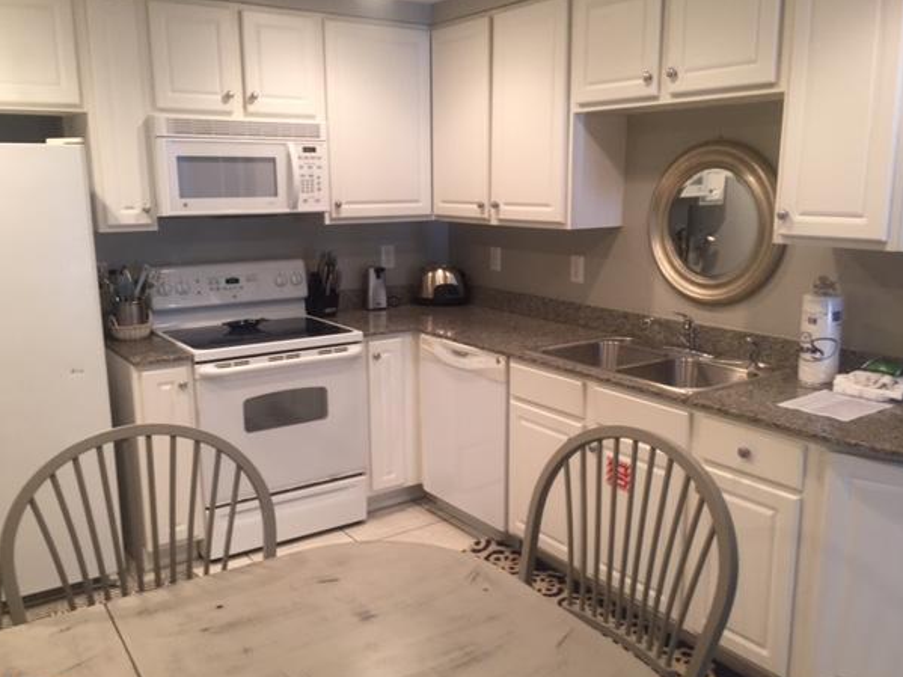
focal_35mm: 31
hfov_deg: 58.3
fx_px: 809
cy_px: 356
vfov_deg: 45.4
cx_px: 434
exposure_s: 1/30
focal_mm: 4.15
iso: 125
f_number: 2.2
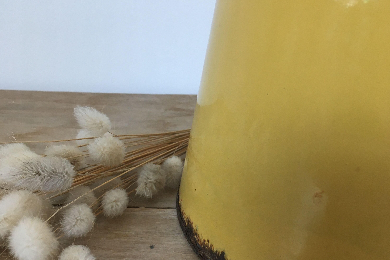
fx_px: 444
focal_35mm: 41
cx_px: 198
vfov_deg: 32.0
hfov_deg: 47.4
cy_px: 196
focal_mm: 4.15
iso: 32
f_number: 2.2
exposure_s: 1/33
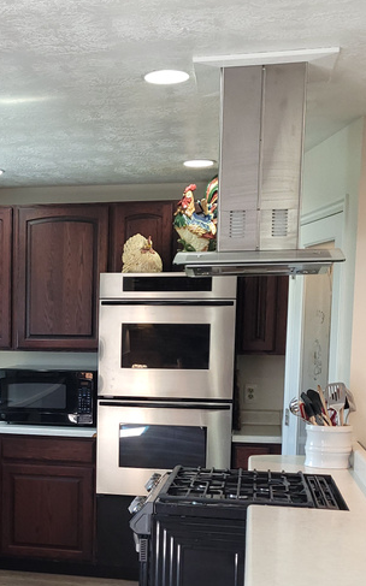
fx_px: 926
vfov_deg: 34.5
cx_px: -16
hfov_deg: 21.4
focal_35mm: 58
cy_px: 426
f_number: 1.8
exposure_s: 1/60
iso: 200
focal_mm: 5.4
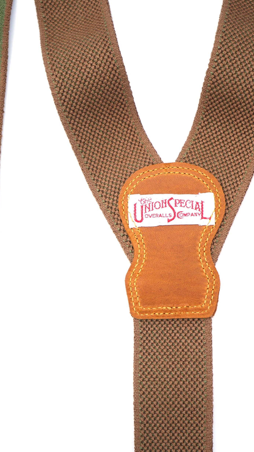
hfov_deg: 15.9
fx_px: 910
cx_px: 144
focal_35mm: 76
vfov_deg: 27.9
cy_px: 231
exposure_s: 1/80
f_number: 6.3
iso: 100
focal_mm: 70
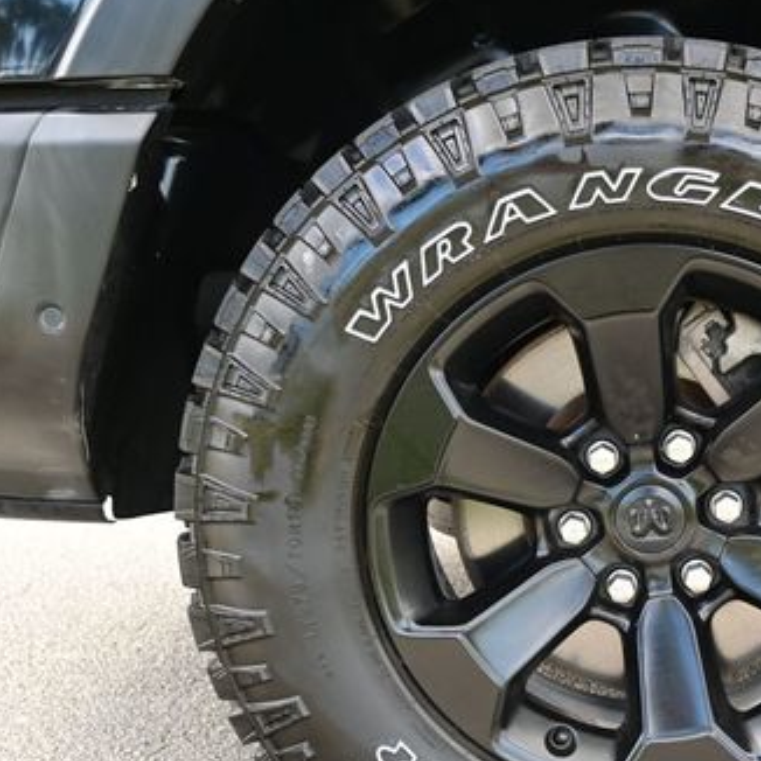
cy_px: 483
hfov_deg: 27.2
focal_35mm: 61
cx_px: 658
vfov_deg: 27.9
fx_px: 1523
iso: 100
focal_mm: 24.5
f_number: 4.2
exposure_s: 1/50
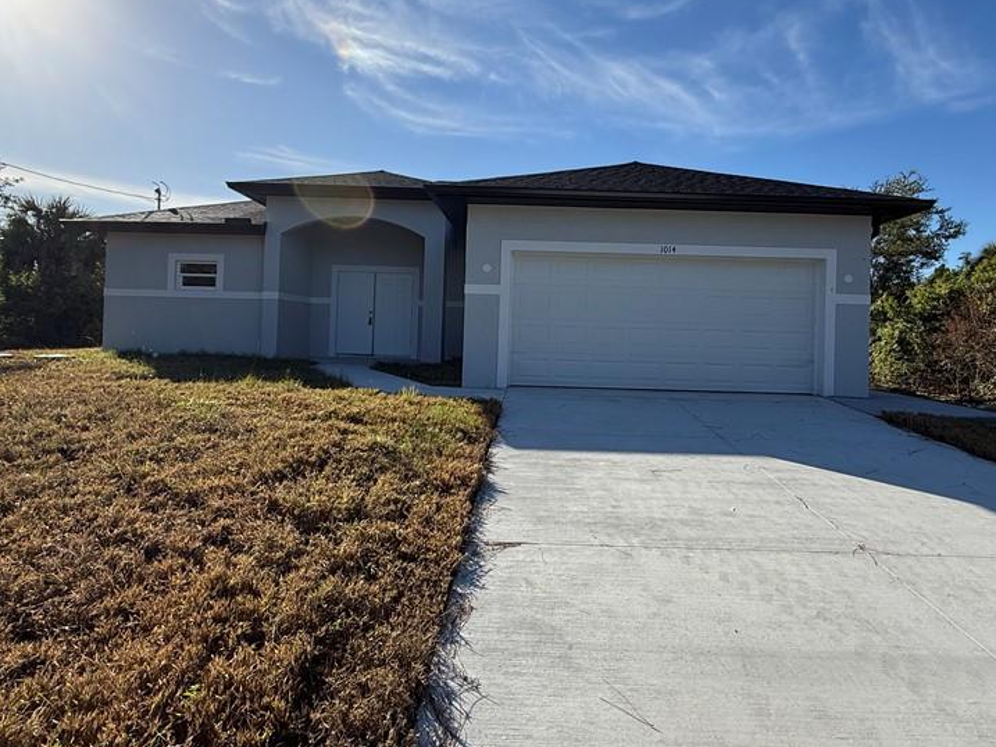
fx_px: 576
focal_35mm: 20
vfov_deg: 65.6
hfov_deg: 81.6
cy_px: 318
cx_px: 532
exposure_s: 1/1901
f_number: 2.2
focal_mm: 2.22
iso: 50
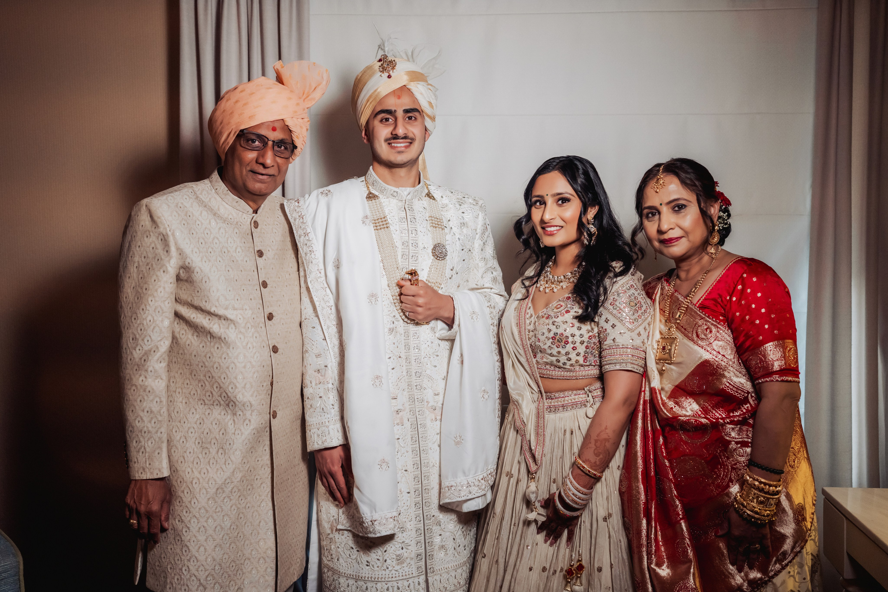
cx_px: 444
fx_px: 863
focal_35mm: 35
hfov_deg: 54.4
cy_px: 296
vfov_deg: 37.9
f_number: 2.5
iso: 1600
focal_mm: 35
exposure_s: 1/400
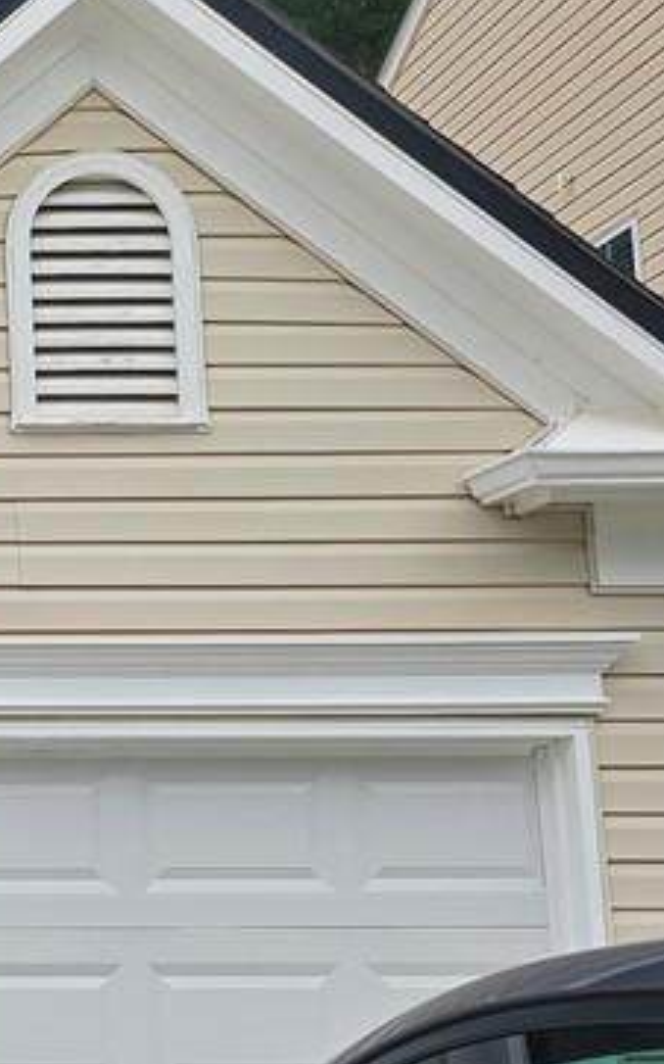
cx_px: -464
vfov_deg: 29.6
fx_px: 1999
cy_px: 688
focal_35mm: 69
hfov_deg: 16.4
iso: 16
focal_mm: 6.3
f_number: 1.7
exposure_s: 1/504
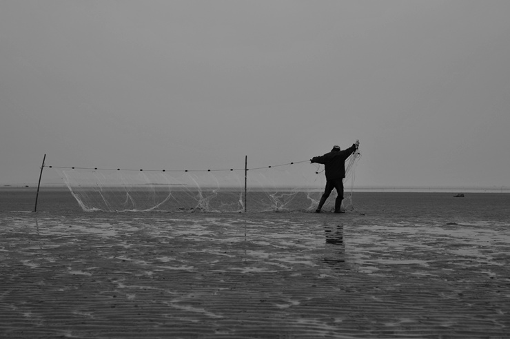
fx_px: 849
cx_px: 255
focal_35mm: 60
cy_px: 170
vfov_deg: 22.6
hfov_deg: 33.4
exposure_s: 1/1000
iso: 200
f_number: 10
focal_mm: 60
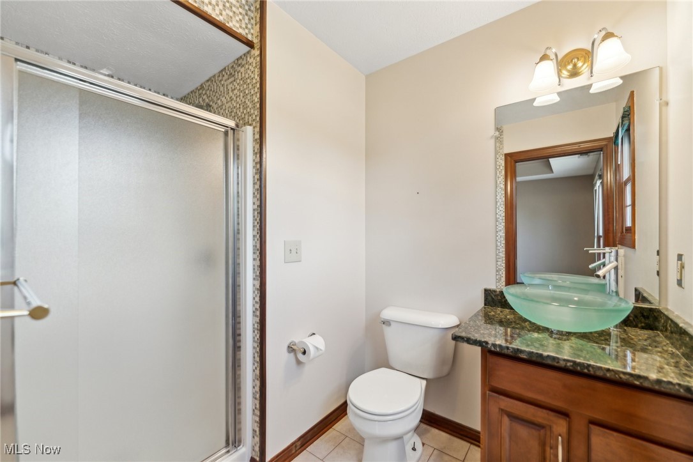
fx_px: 269
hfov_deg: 104.3
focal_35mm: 14
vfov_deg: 81.2
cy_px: 231
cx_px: 346
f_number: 2.8
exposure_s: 1/320
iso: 640
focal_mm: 14
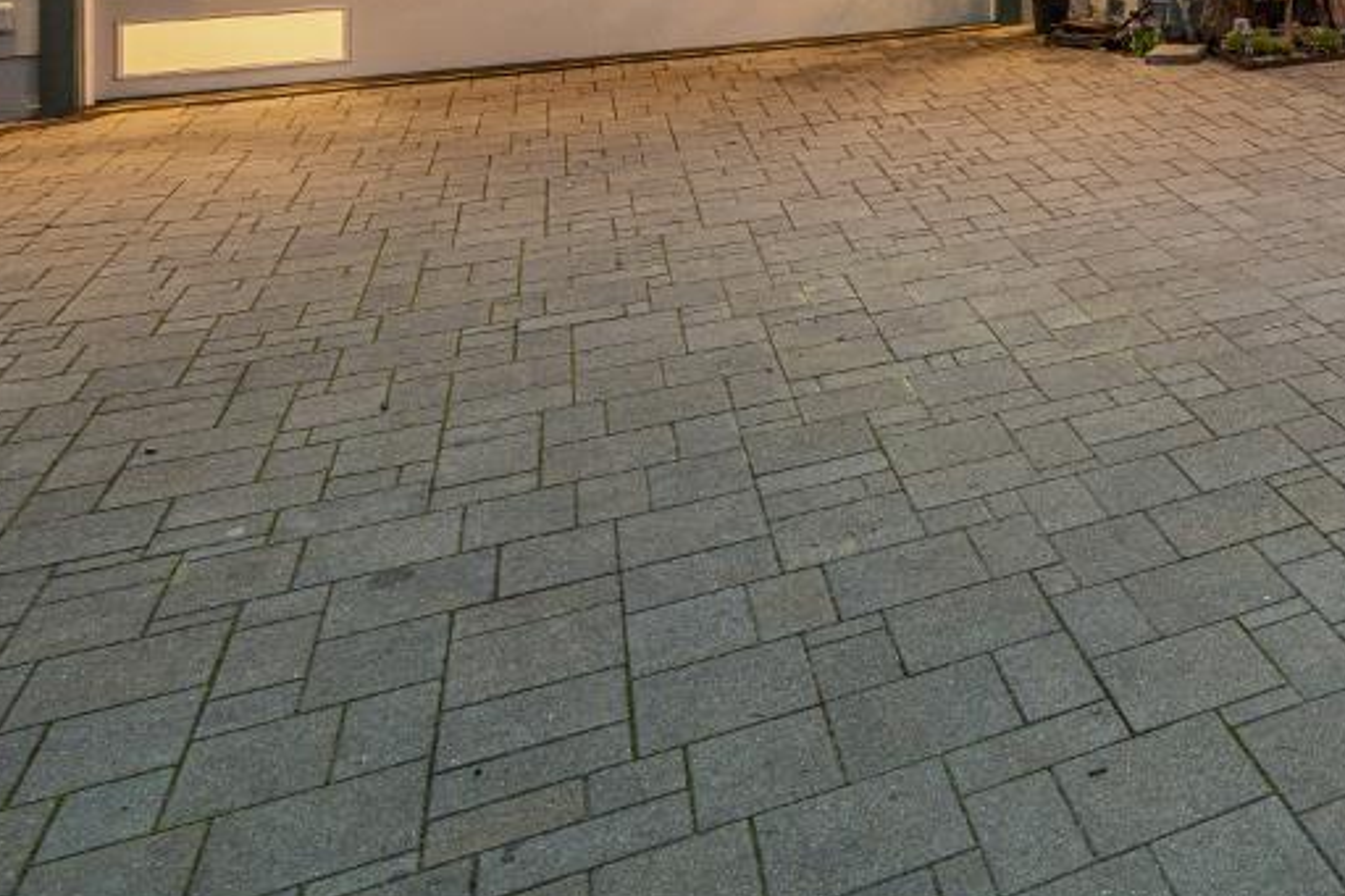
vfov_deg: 28.2
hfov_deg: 37.0
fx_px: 1531
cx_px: 1592
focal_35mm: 41
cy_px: -192
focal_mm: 14
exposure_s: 3
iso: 400
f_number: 9
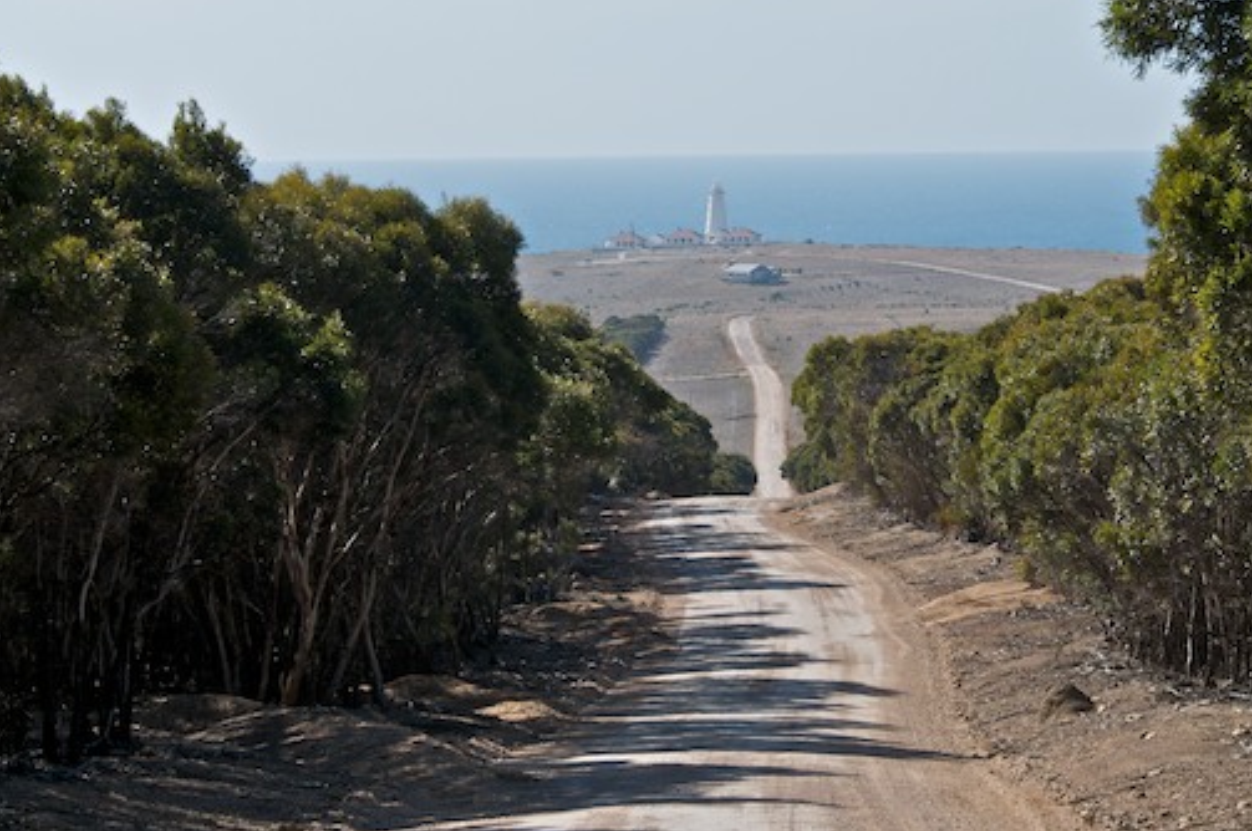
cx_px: 742
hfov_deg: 11.5
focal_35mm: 179
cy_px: 341
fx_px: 6217
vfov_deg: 7.6
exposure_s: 1/500
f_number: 11
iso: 320
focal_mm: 100
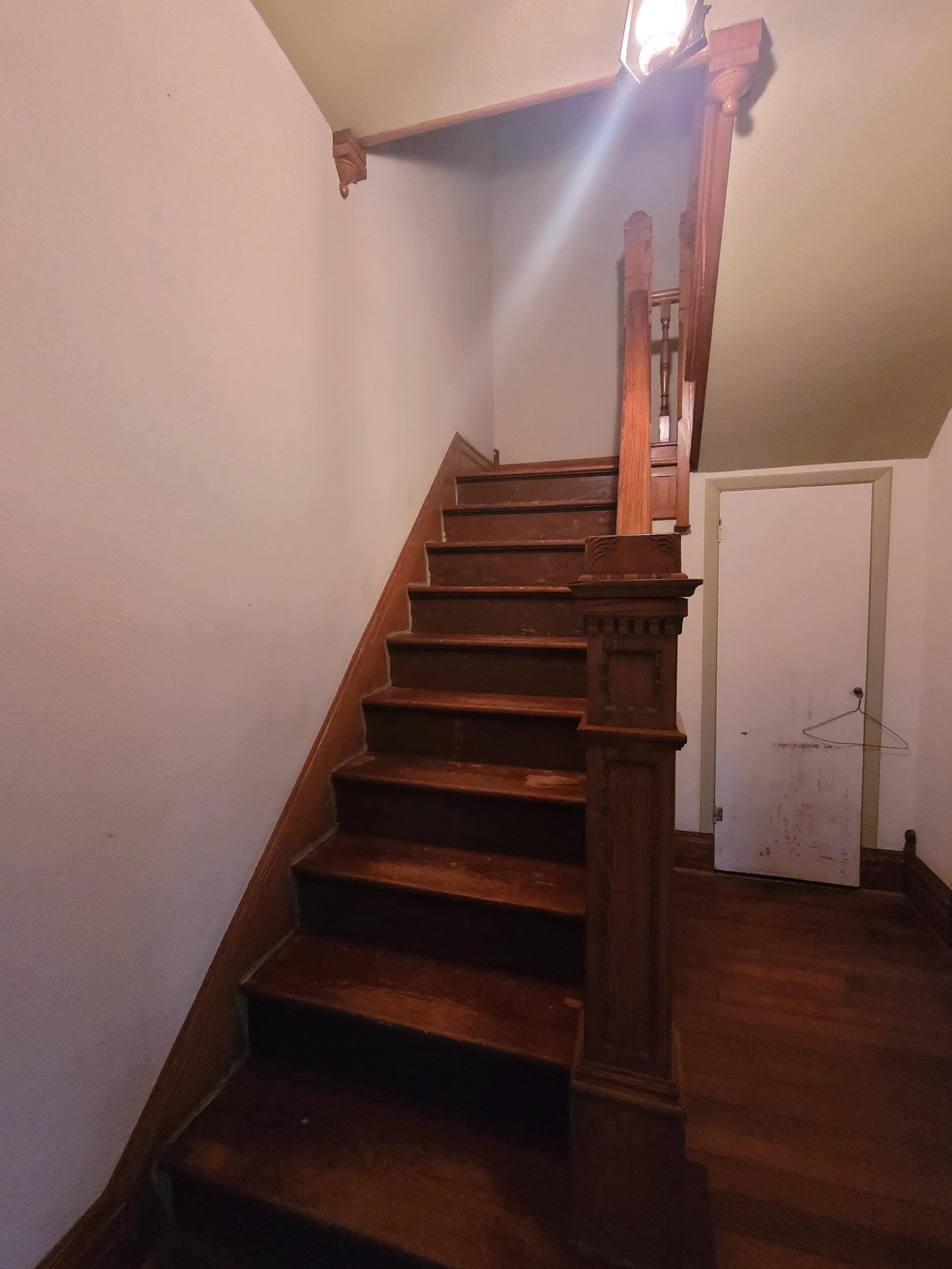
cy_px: 628
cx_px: 469
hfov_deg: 81.7
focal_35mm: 15
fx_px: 550
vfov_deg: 98.2
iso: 640
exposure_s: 1/24
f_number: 2.2
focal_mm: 1.74
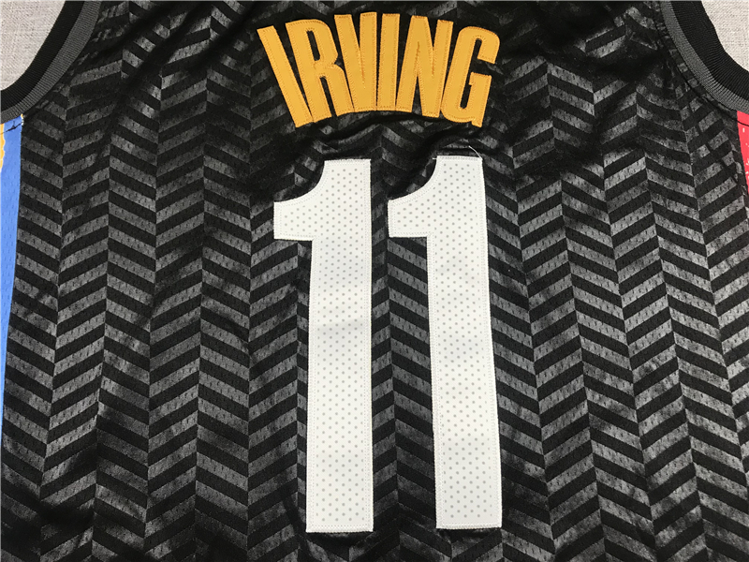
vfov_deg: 49.7
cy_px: 281
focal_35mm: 28
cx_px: 374
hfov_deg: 63.4
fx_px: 606
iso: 20
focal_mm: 3.99
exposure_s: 1/33
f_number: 1.8
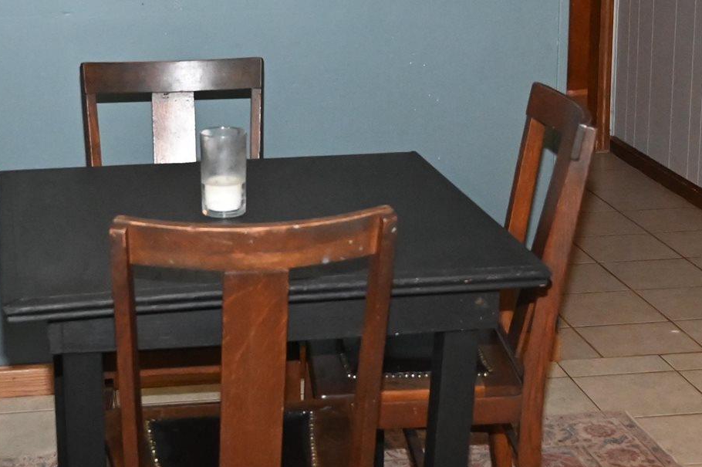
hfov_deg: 25.1
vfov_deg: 16.8
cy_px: 134
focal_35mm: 81
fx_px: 1578
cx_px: 299
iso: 5600
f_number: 4
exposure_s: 1/60
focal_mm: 24
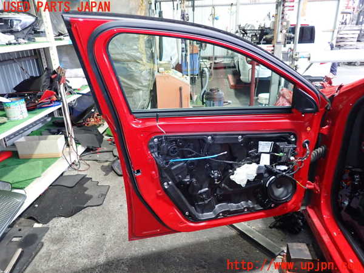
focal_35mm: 25
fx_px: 263
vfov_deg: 54.9
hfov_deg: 69.4
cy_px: 136
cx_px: 182
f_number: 2
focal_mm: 4.5
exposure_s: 1/30
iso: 800
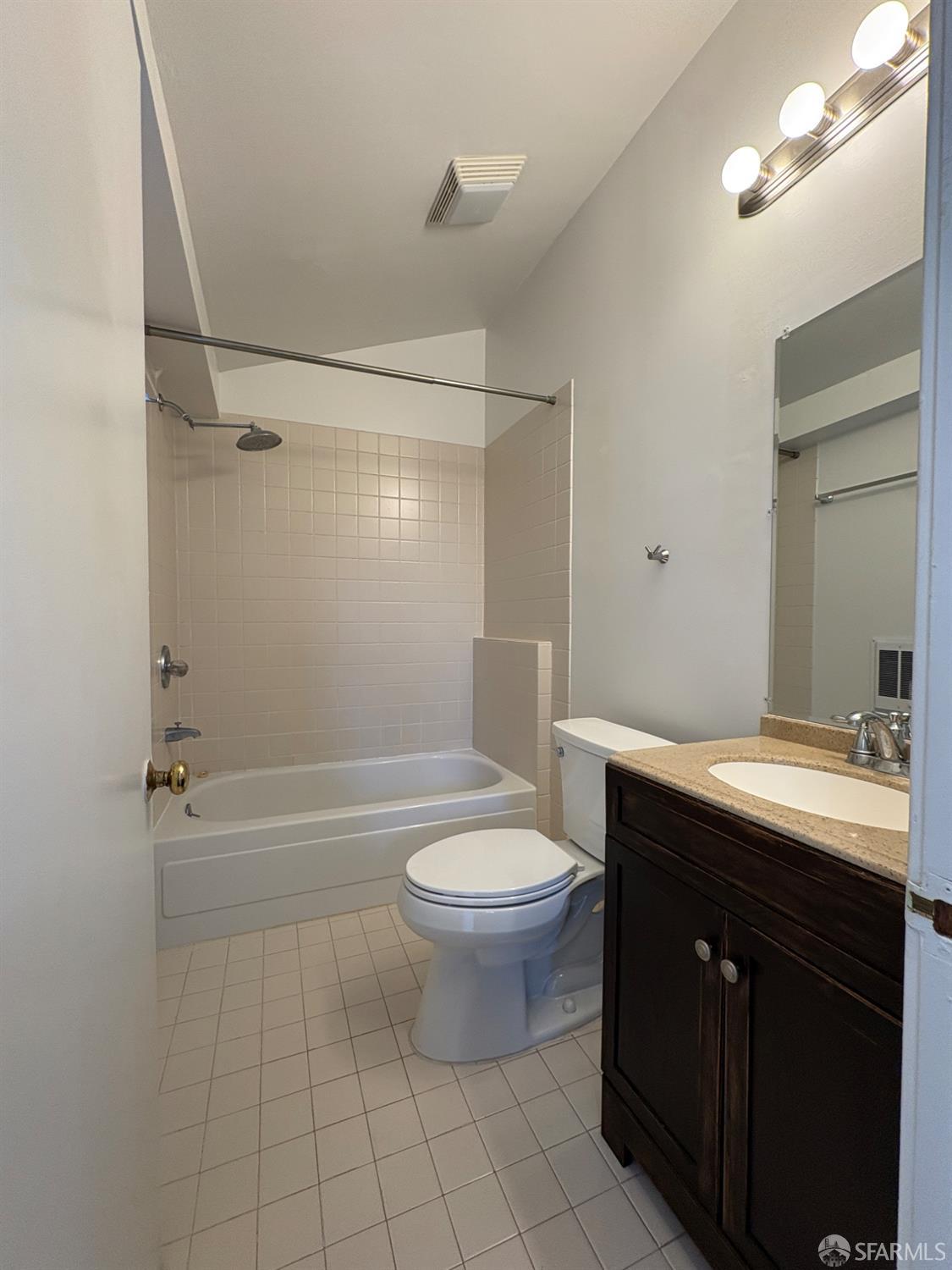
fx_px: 513
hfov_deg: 85.7
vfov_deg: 102.1
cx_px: 476
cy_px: 635
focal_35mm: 14
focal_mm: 2.22
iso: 160
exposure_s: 1/60
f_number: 2.2
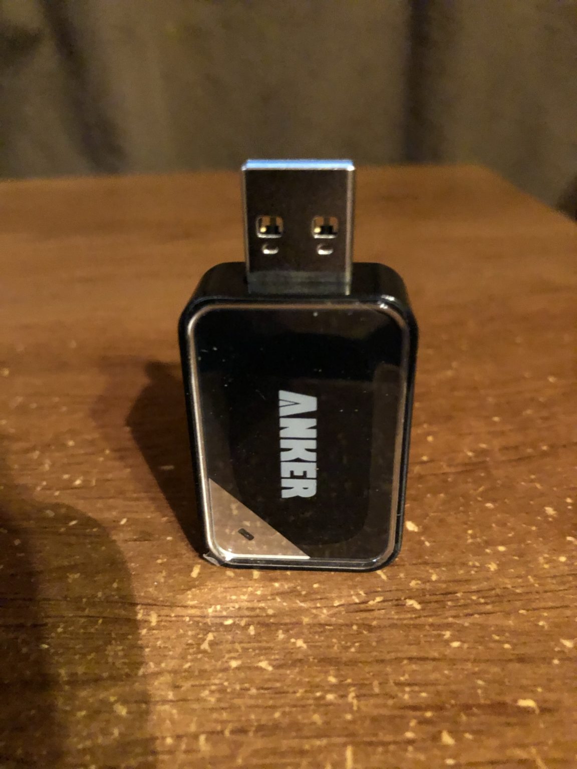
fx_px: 622
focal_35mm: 28
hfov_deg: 49.7
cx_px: 288
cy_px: 384
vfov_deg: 63.4
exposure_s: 1/4
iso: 320
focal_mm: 3.99
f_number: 1.8
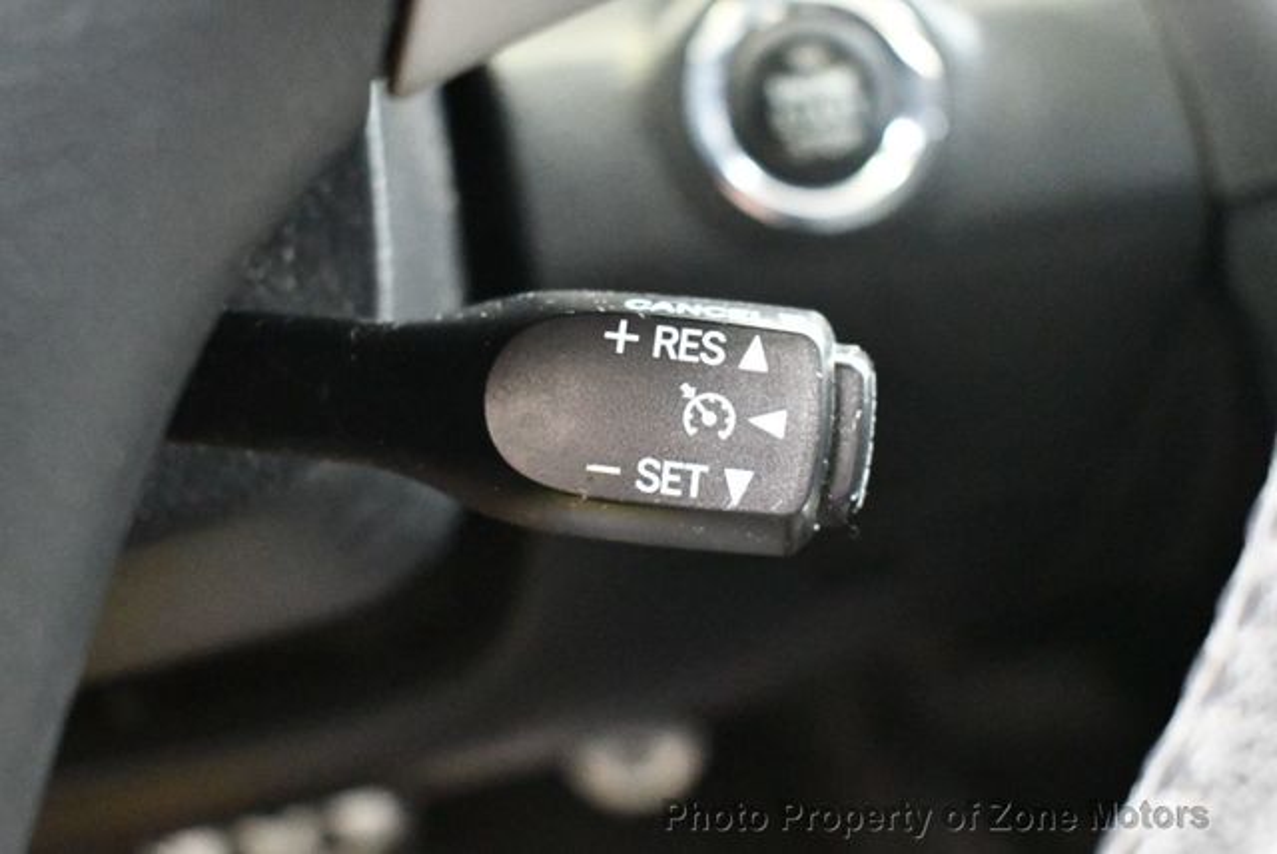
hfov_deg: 38.2
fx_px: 1846
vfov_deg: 26.0
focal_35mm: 52
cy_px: 427
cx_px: 638
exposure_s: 1/20
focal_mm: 26
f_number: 4
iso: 12800
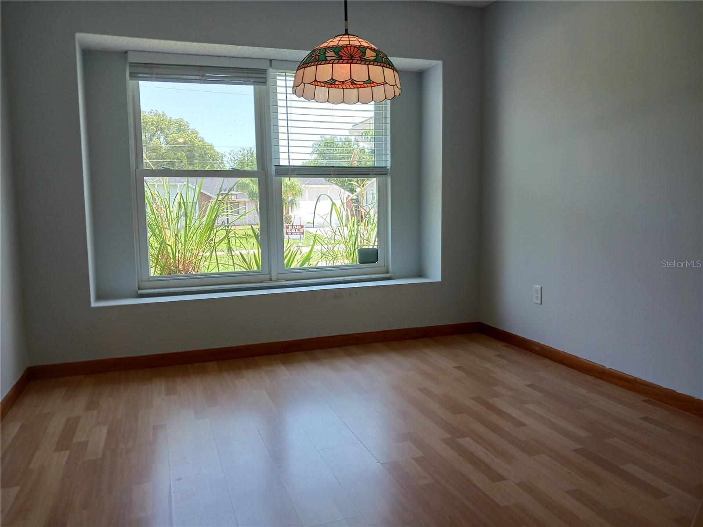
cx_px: 352
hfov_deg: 65.3
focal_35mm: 27
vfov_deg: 51.4
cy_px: 264
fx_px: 548
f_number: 1.8
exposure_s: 1/60
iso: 80
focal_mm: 4
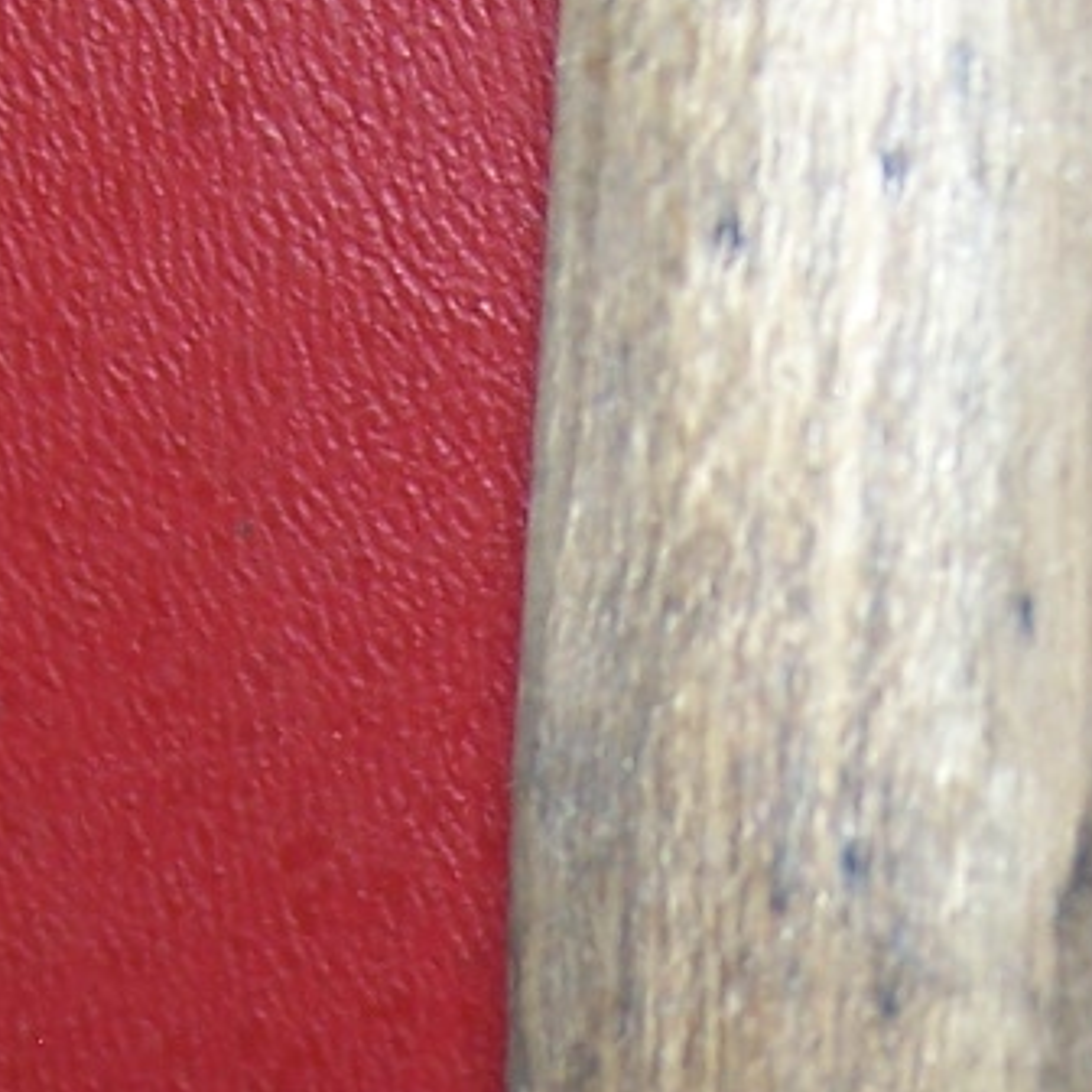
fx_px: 5532
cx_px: 852
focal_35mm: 155
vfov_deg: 10.9
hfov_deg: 11.2
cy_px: 1609
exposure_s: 1/60
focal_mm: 6.3
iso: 80
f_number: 2.8
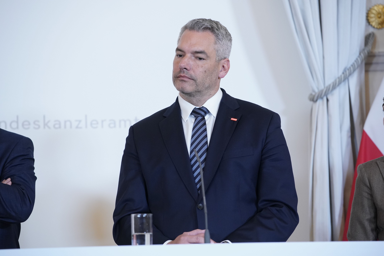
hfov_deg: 13.2
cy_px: 128
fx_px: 1653
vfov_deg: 8.9
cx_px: 192
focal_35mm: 155
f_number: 4
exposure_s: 1/320
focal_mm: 155
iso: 4000
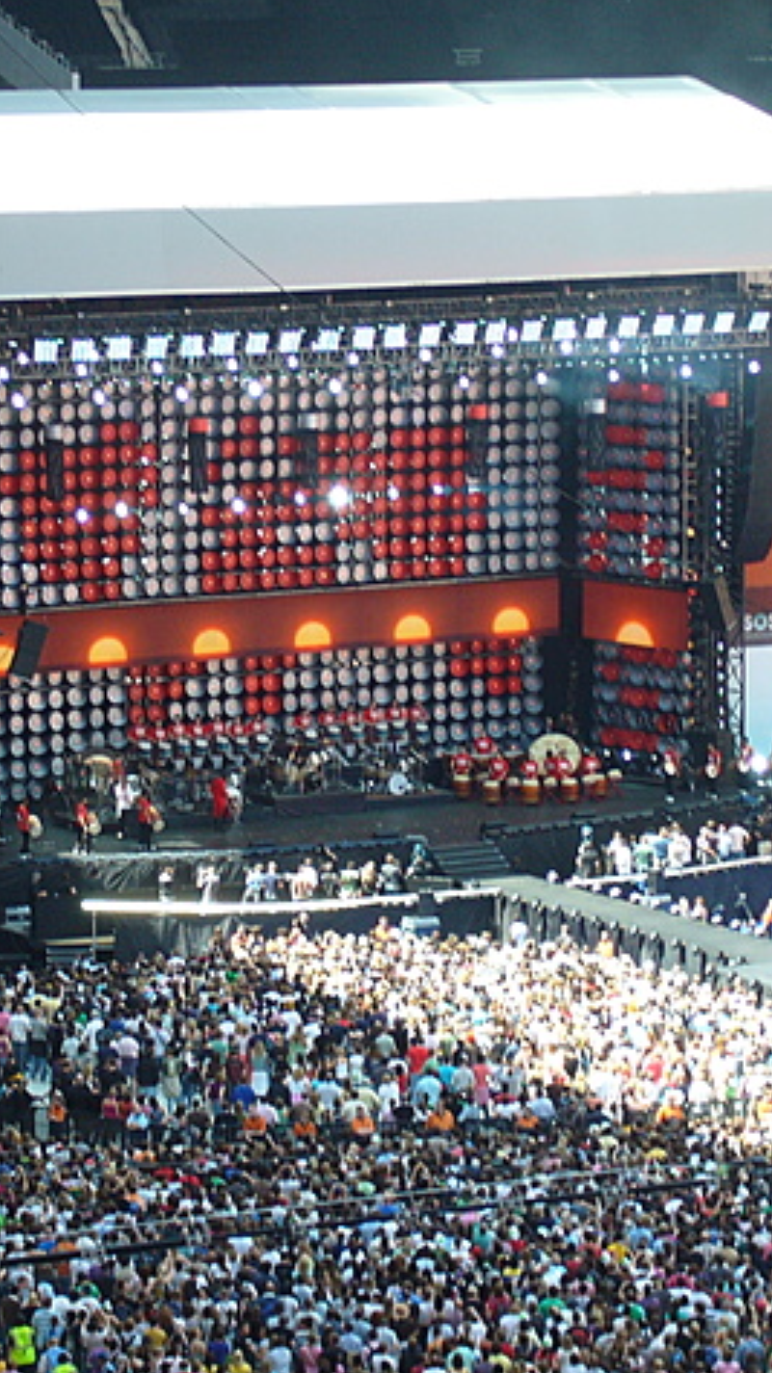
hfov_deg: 7.9
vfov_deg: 14.0
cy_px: 688
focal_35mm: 154
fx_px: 5607
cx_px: 312
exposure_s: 1/80
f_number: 5
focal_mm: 17.4
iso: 100
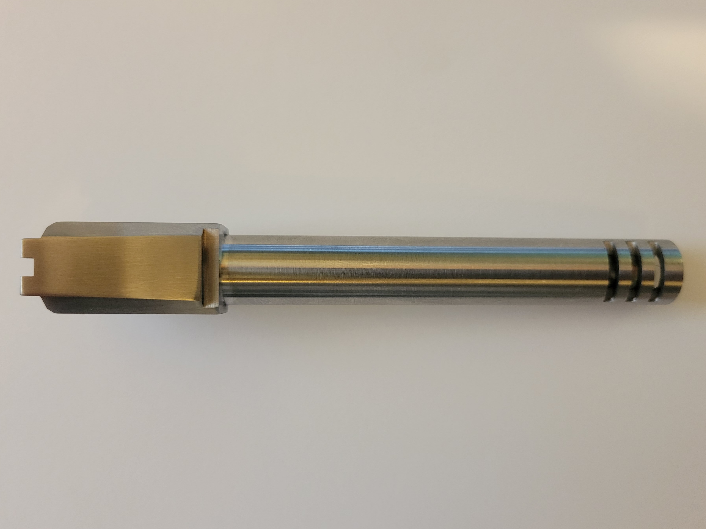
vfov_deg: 53.1
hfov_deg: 67.3
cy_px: 264
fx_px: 530
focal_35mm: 26
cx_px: 353
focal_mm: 5.4
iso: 320
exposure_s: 1/39.1
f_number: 1.8
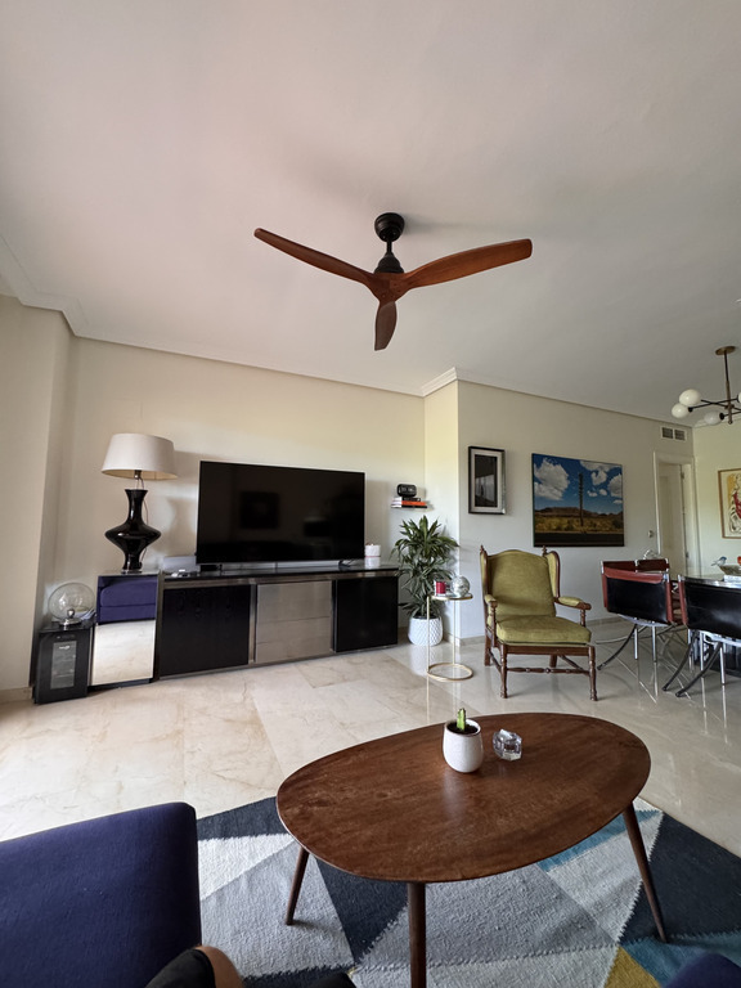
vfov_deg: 102.1
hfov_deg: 85.7
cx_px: 370
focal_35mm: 14
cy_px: 494
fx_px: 400
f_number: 2.2
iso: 320
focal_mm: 2.22
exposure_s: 1/60
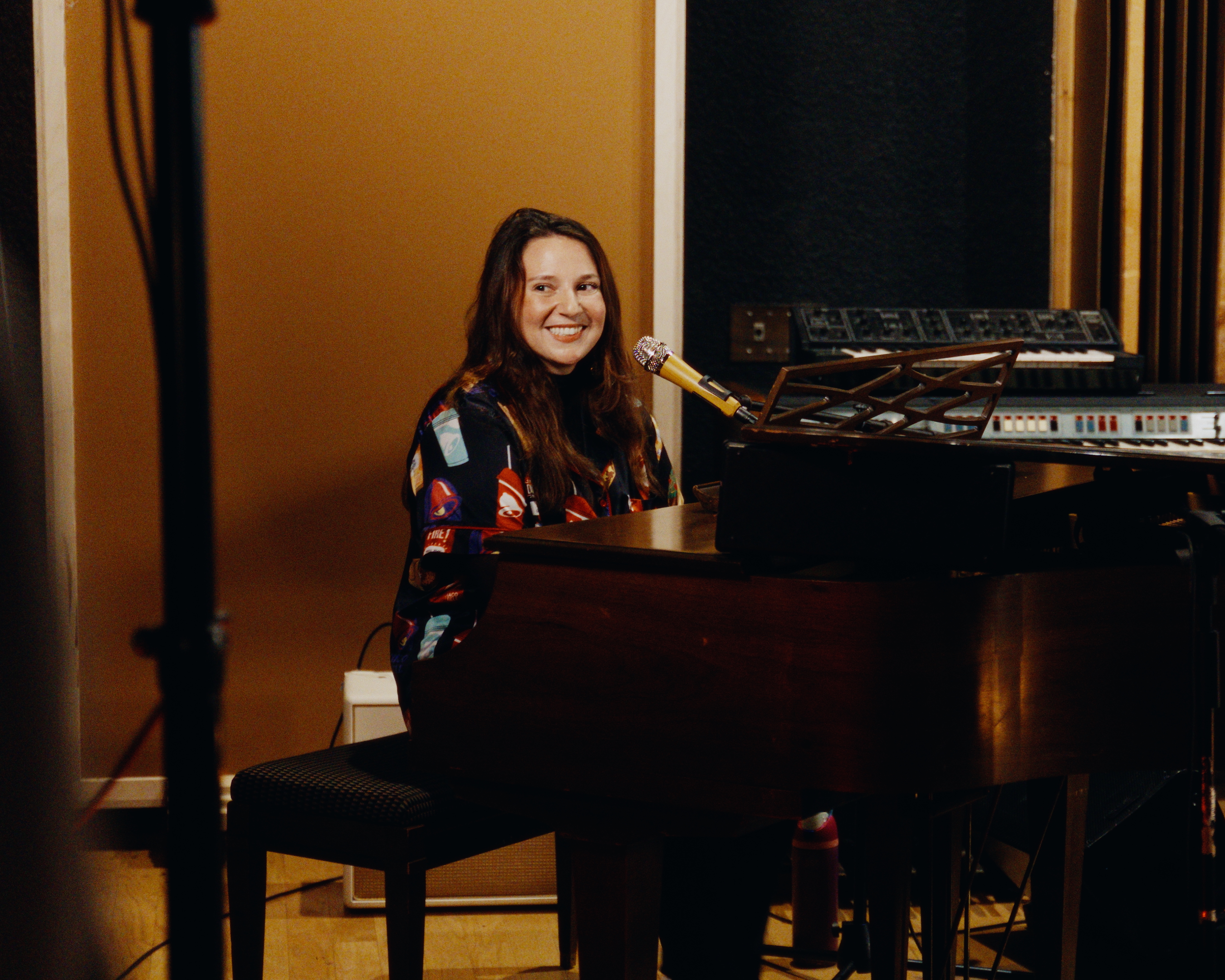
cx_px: 797
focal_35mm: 87
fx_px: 3154
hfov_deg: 21.9
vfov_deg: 17.6
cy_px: 588
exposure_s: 1/50
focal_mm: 59
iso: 5000
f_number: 2.8
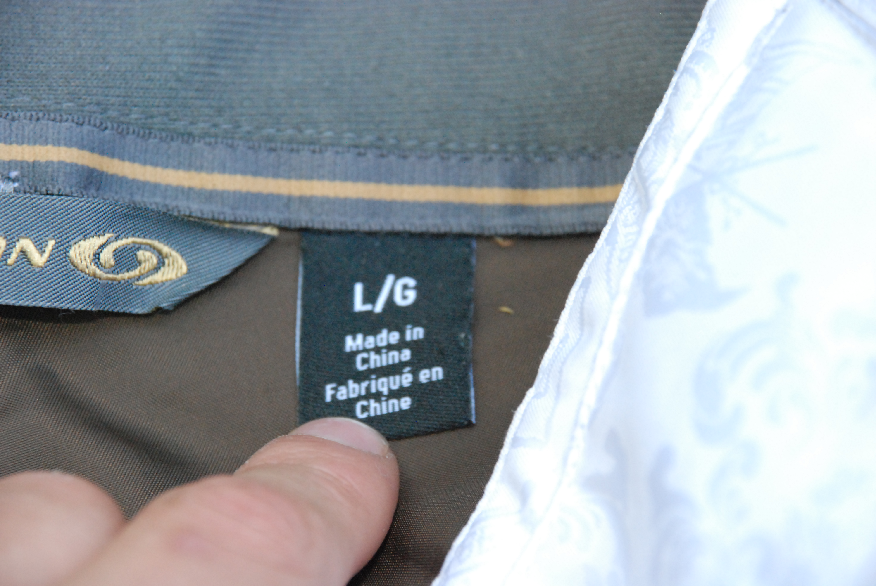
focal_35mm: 202
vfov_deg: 6.8
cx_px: 438
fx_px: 4933
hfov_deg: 10.1
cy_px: 293
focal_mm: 135
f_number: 8
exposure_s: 1/200
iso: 1600
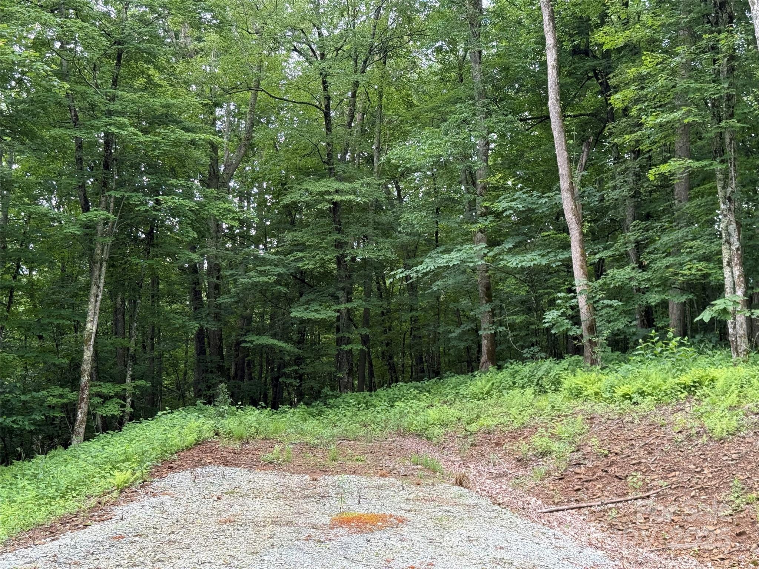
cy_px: 284
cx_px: 380
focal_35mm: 48
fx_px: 1052
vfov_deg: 30.3
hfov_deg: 39.7
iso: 100
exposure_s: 1/294
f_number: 1.78
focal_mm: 6.76
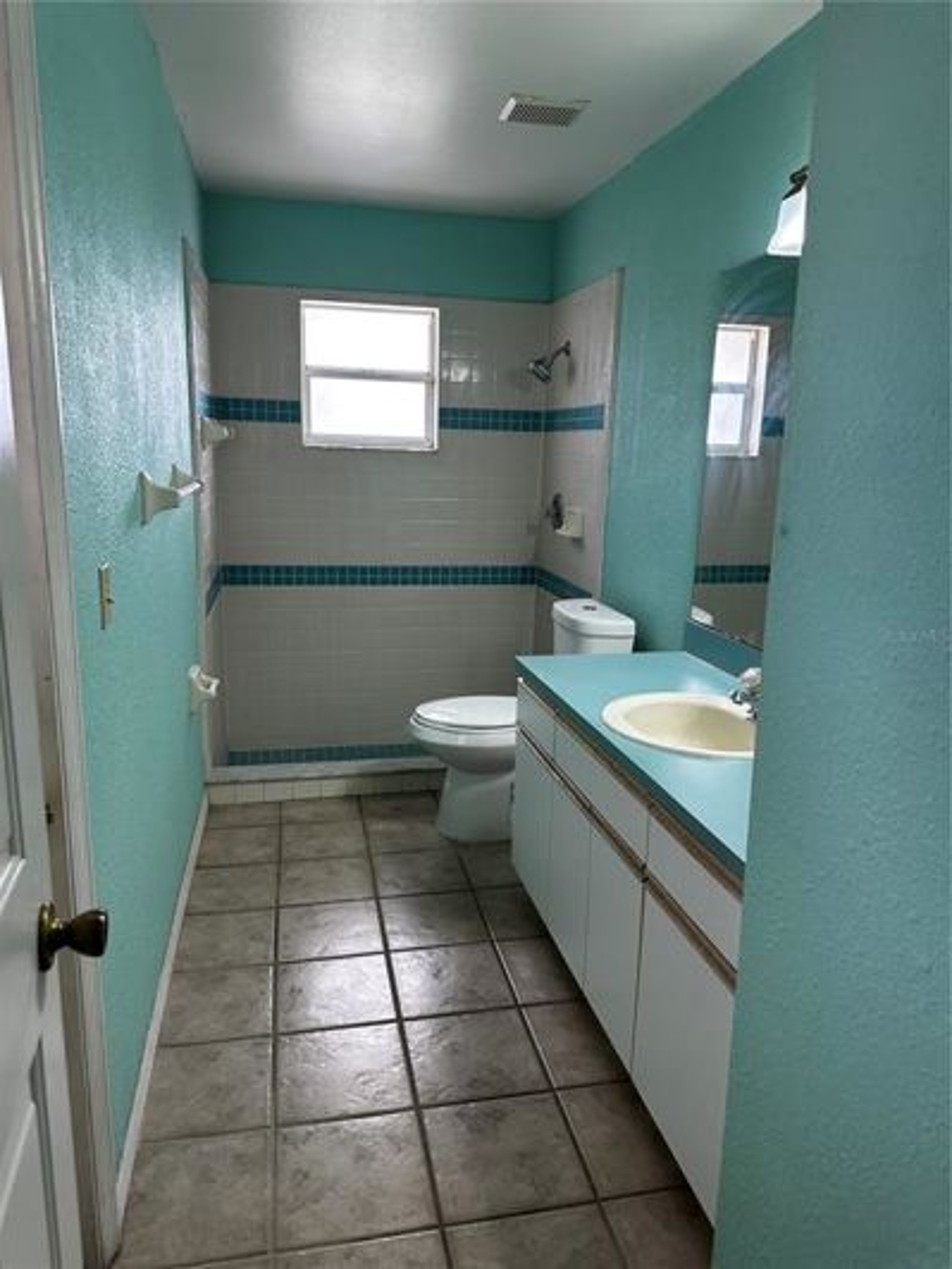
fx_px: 880
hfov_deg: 56.8
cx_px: 476
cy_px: 634
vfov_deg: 71.6
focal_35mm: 24
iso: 160
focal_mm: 6.86
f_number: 1.78
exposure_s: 1/120
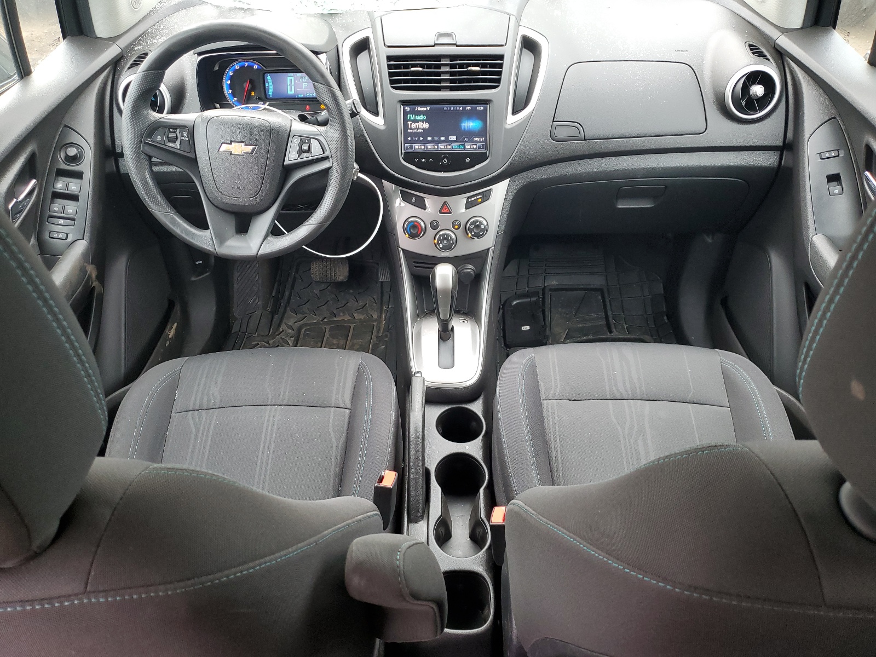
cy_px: 328
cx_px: 438
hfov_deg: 67.3
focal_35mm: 26
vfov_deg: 53.1
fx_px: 658
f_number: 1.5
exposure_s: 1/60.2
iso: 80
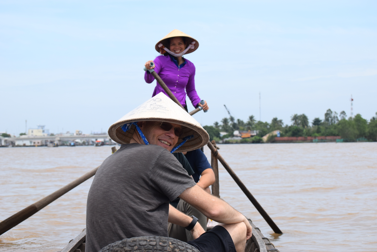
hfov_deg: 24.6
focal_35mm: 82
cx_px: 188
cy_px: 126
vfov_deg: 16.6
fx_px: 864
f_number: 9
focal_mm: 55
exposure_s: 1/400
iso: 200
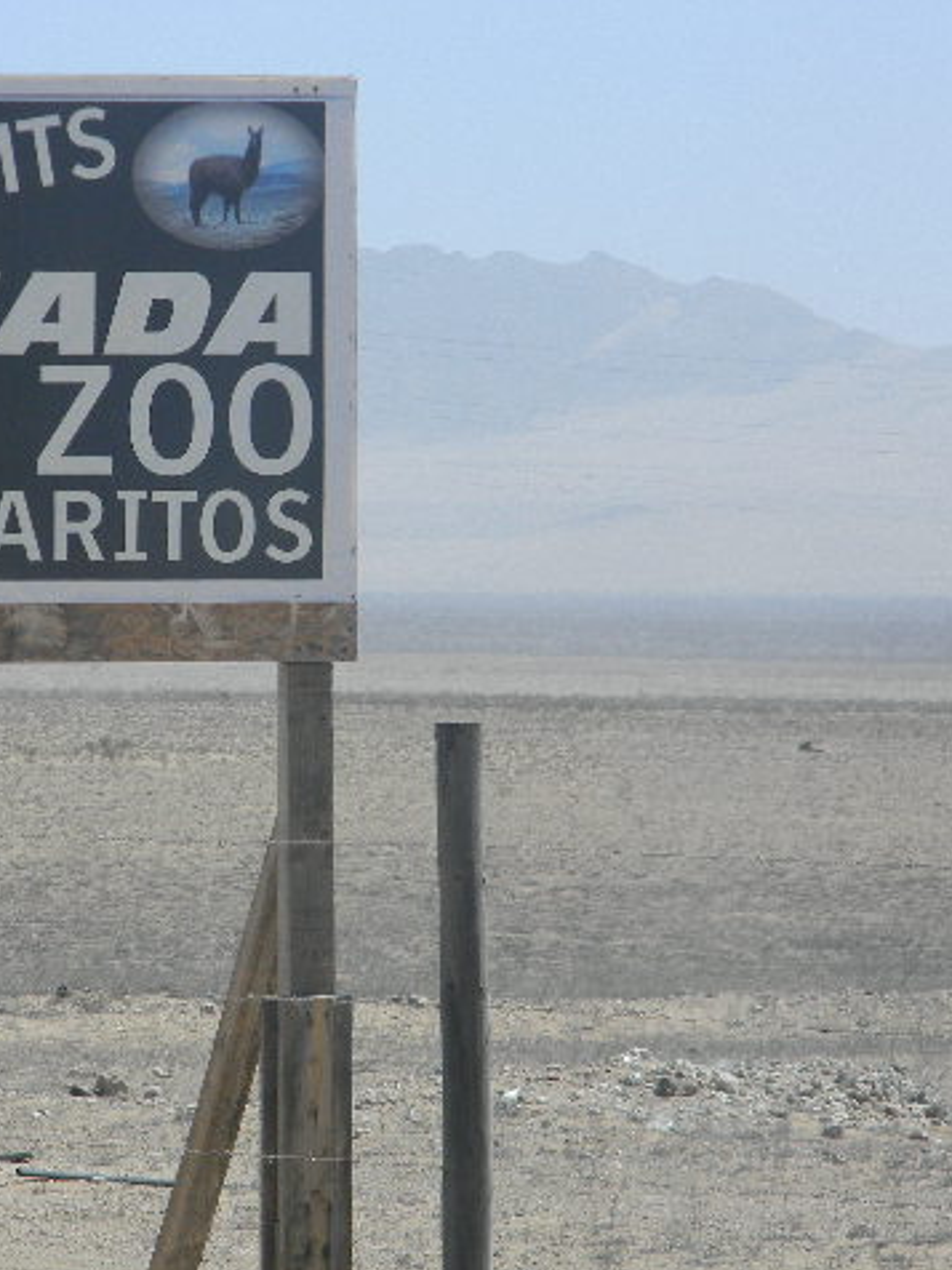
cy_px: 635
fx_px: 9021
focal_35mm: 246
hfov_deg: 6.0
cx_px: 152
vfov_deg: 8.0
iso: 80
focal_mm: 33.1
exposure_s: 1/275
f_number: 5.2
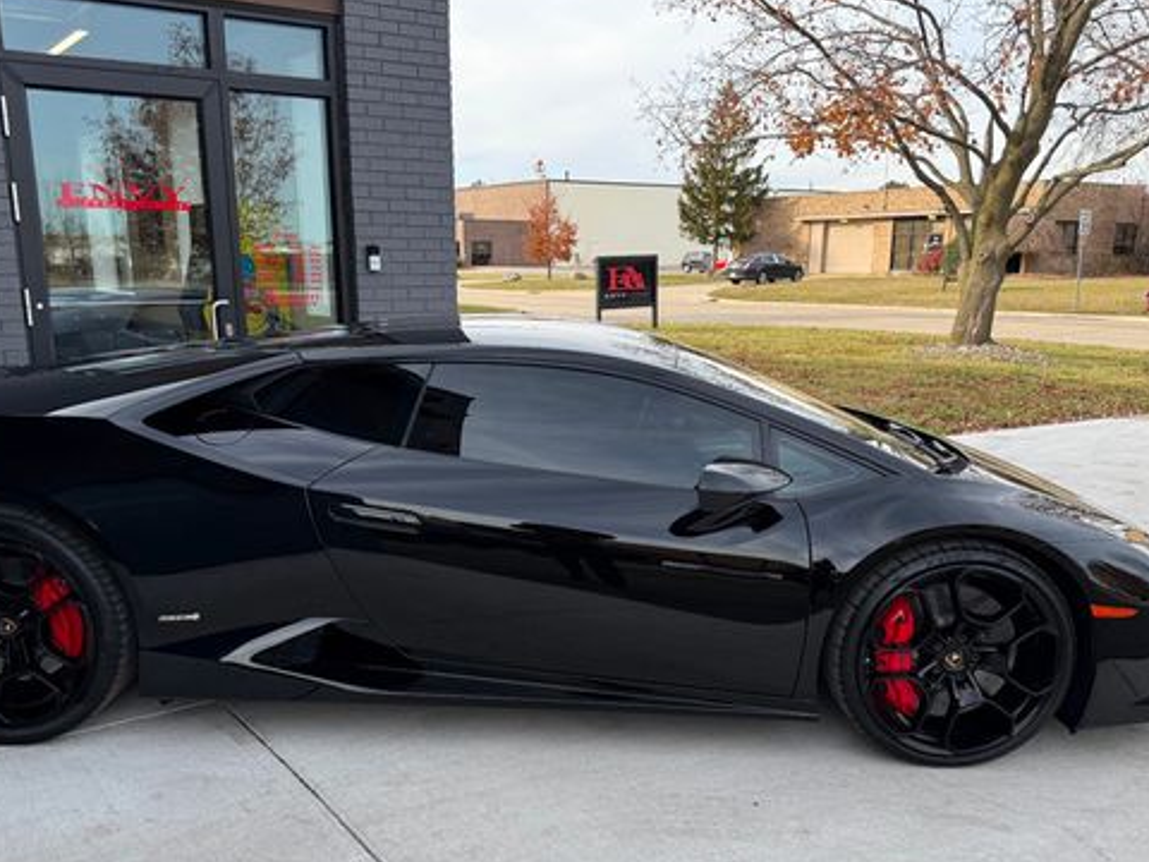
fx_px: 1062
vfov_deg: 43.8
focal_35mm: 32
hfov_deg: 56.8
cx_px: 541
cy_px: 541
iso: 100
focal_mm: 6.76
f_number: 1.78
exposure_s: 1/1337
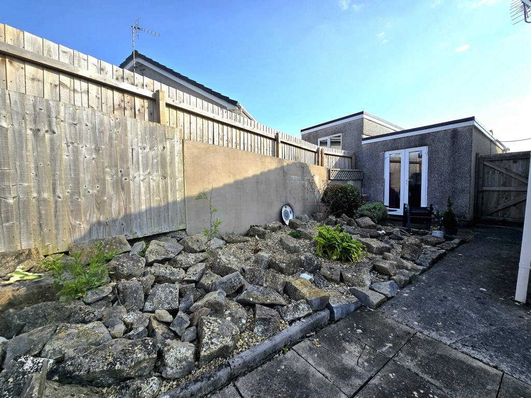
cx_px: 266
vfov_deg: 89.9
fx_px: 199
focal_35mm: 13
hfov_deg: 106.2
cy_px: 199
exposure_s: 1/1429
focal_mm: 2.2
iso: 50
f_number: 2.2
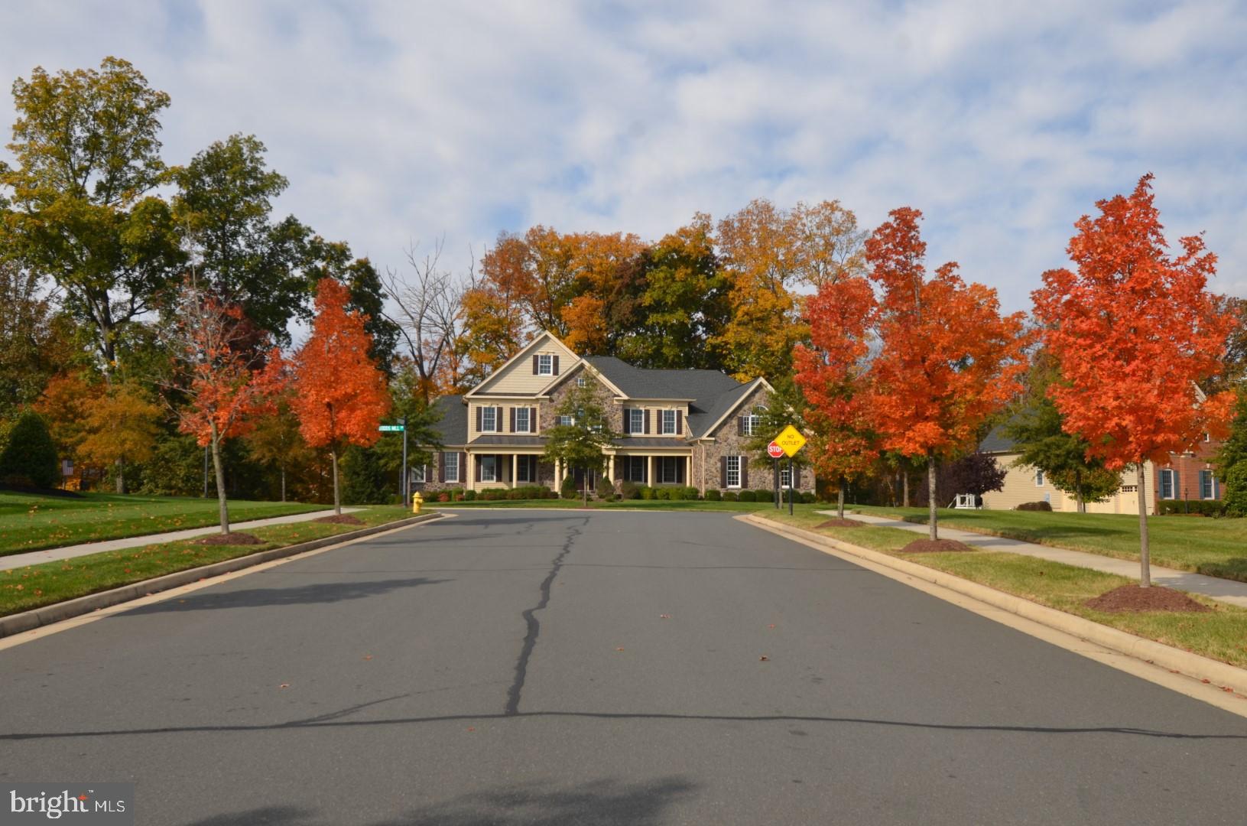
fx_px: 1244
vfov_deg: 36.7
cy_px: 413
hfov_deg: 53.2
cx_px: 624
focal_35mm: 36
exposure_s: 1/250
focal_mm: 24
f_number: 9
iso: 100
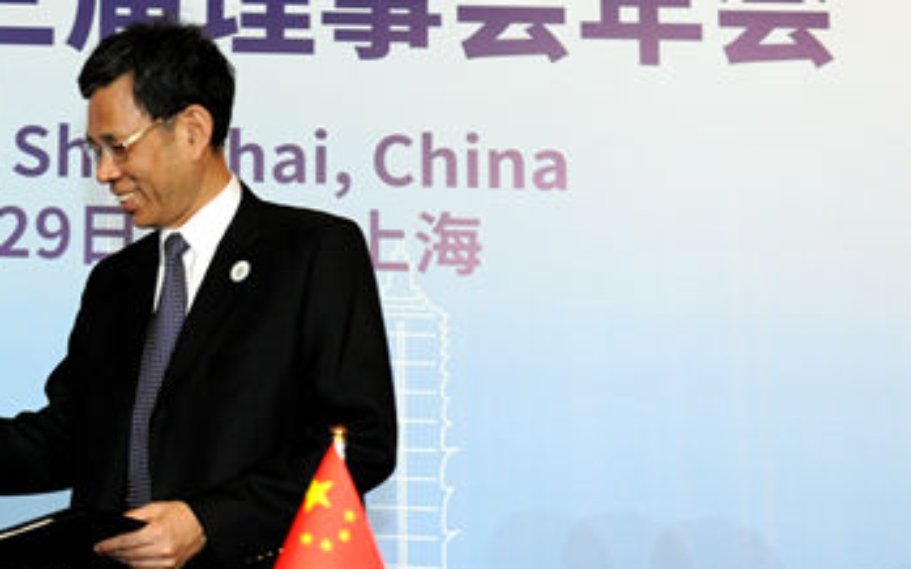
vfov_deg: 12.4
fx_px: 2606
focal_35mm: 105
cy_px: 192
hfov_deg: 19.1
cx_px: -57
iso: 1000
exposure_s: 1/250
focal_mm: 48
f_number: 4
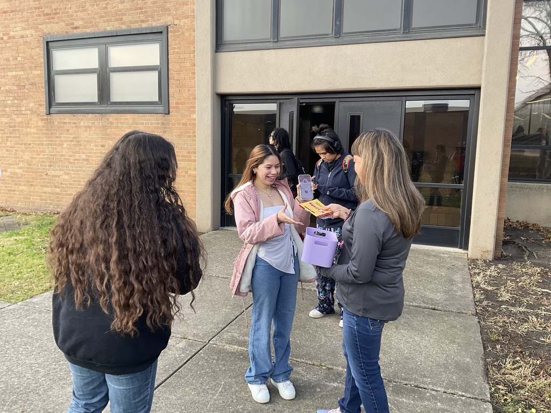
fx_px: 462
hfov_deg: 61.7
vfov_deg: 48.2
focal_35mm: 29
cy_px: 206
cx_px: 276
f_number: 1.8
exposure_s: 1/122
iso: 25
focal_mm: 3
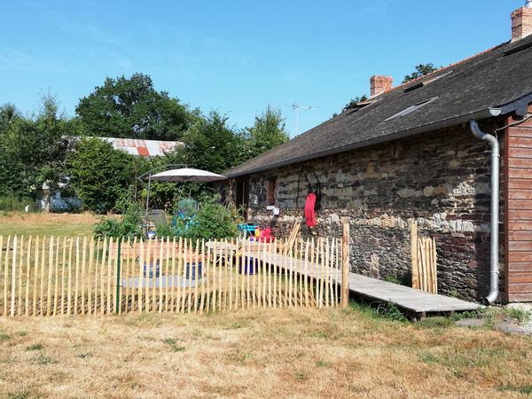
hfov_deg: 51.4
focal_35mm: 36
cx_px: 266
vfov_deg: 39.7
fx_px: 553
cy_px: 200
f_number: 2.2
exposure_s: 1/756
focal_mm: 3.81
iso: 50
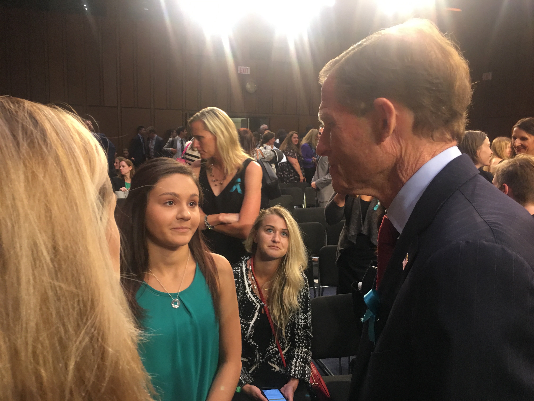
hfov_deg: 61.7
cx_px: 267
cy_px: 200
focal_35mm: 29
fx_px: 447
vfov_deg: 48.2
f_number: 2.2
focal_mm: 4.15
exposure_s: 1/15
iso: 50
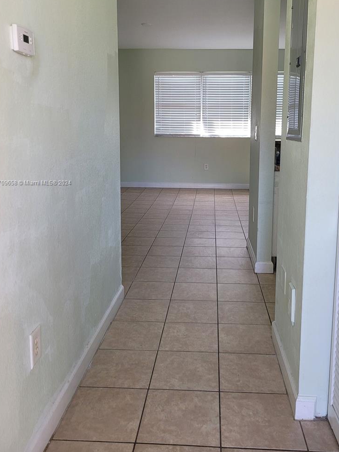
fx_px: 418
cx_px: 195
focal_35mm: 32
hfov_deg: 44.0
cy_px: 183
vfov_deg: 56.4
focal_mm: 5.4
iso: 125
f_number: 1.8
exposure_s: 1/120
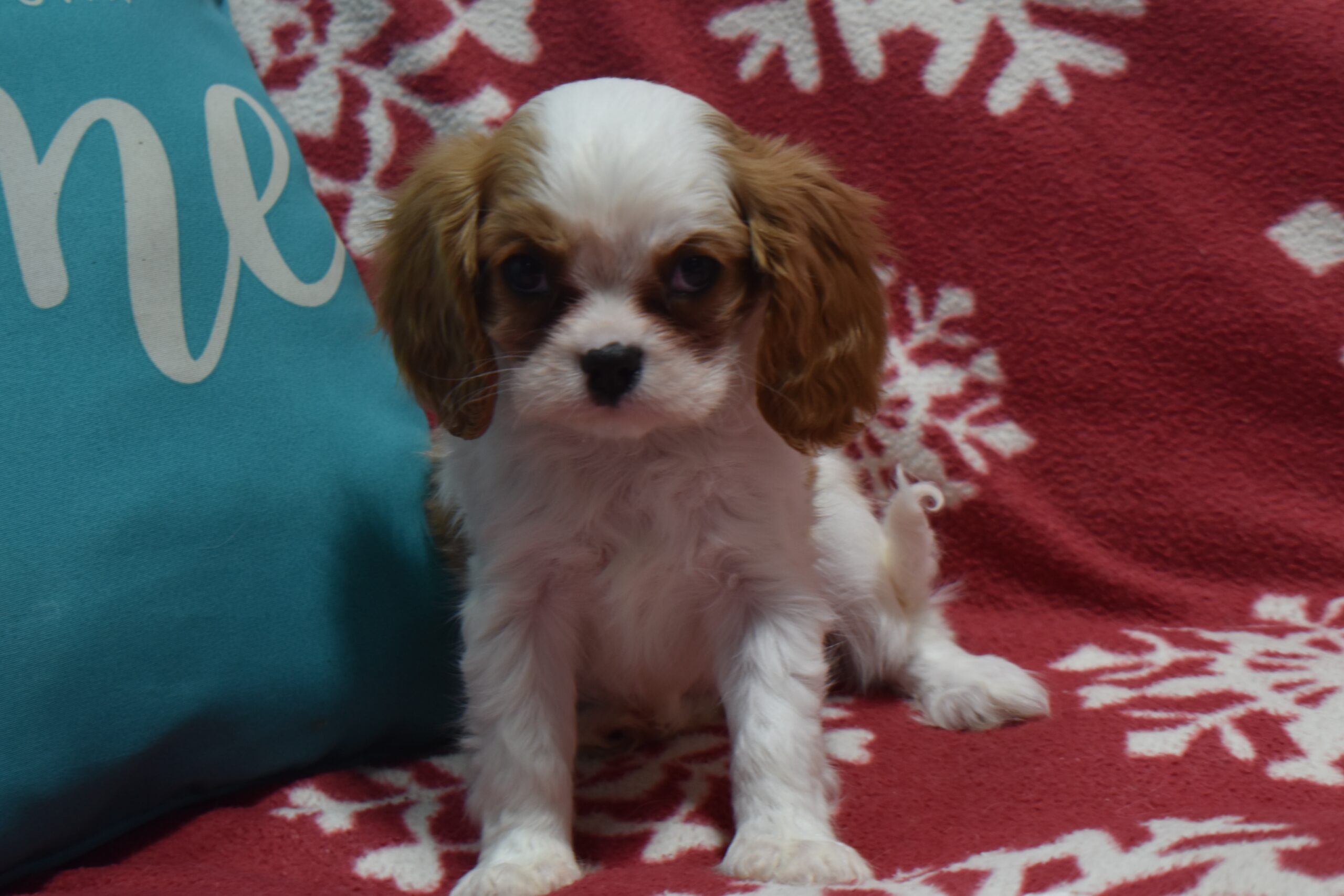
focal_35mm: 82
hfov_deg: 24.6
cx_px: 672
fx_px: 3080
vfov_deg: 16.6
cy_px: 448
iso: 450
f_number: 5.6
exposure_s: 1/60
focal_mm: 55
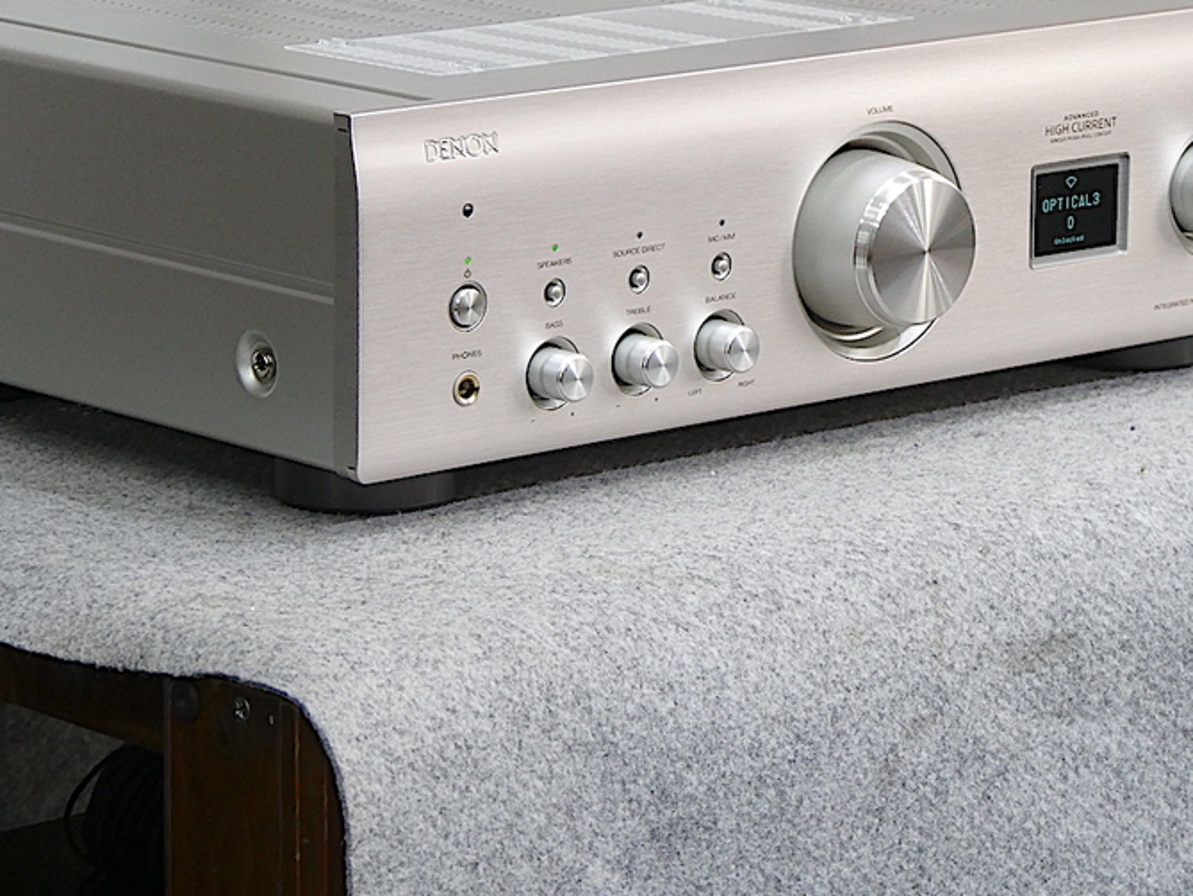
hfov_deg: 13.0
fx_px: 5239
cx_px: 542
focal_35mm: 152
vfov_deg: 9.8
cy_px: 255
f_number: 5.1
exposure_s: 1/13
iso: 200
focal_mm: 19
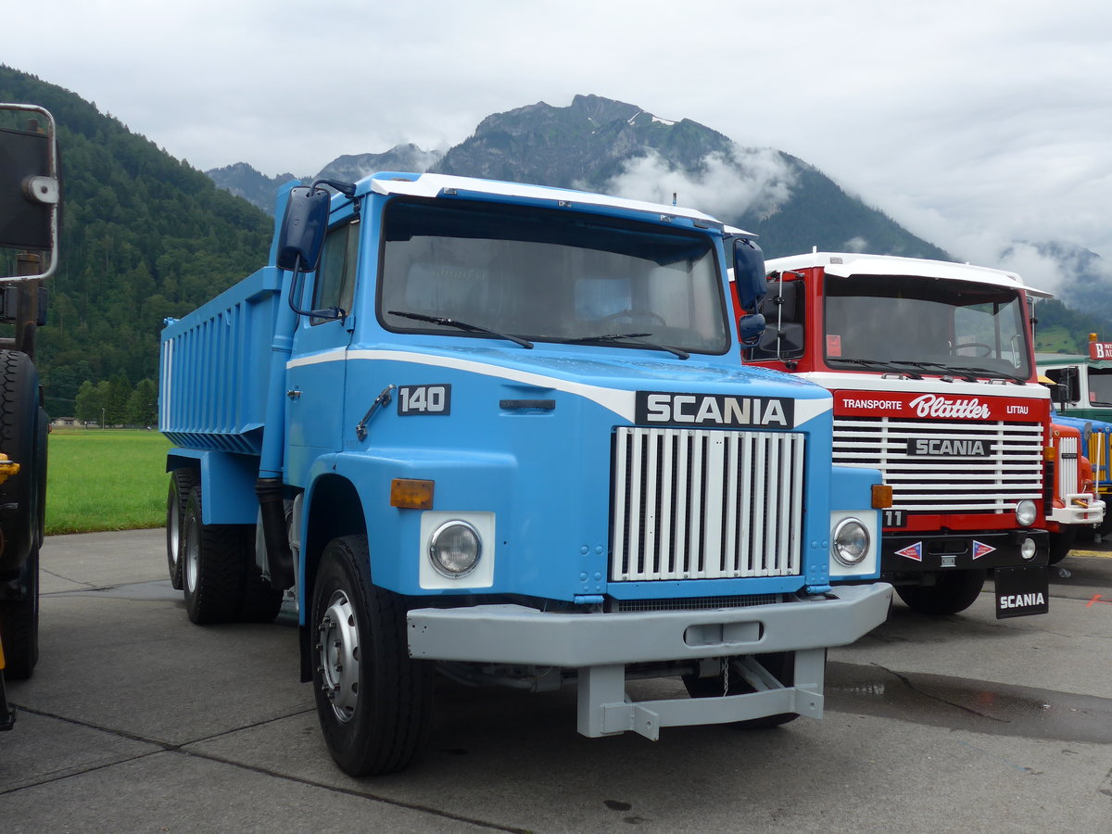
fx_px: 1156
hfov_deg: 51.4
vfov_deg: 39.7
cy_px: 417
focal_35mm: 36
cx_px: 556
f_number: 2.8
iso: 80
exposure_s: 1/800
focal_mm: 7.5
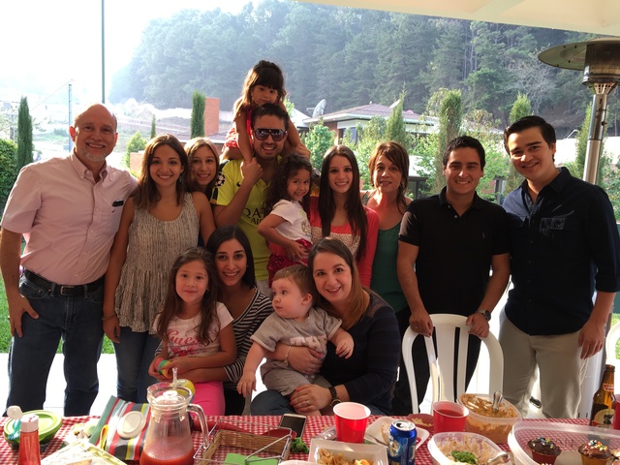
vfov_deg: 48.2
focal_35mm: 29
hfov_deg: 61.7
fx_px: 519
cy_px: 232
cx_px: 310
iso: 25
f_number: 2.2
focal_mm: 4.15
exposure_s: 1/60
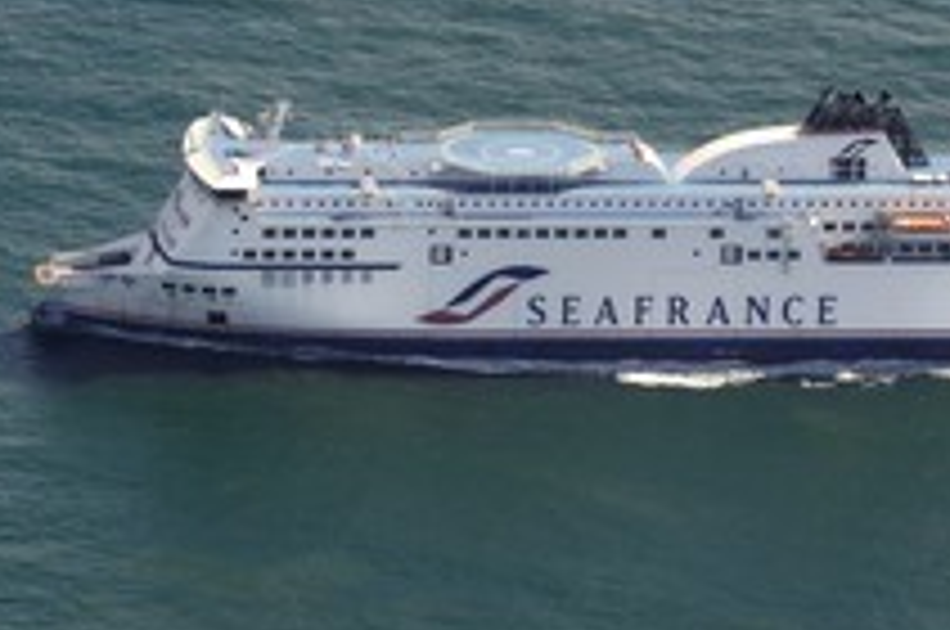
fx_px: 10513
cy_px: 238
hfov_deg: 5.2
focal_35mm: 399
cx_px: 630
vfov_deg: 3.4
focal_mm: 200
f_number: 8
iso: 400
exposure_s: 1/800
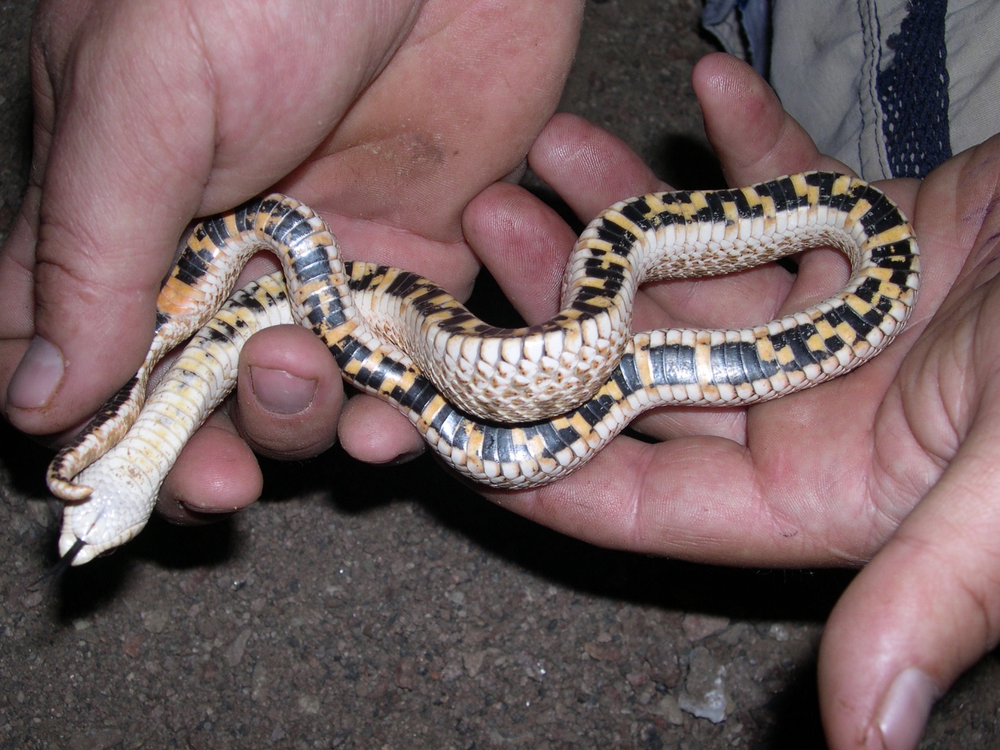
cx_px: 500
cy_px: 375
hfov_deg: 44.8
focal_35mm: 42
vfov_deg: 34.3
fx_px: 1213
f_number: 8
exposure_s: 1/60
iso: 100
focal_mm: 9
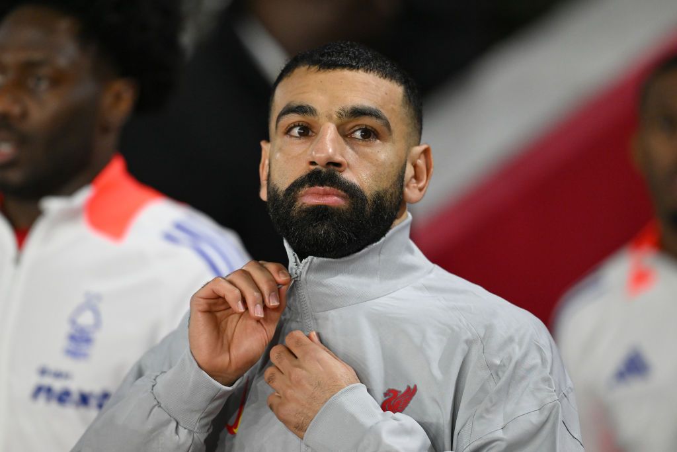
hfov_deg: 5.2
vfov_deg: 3.4
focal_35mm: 400
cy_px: 226
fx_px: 7523
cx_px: 338
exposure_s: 1/1000
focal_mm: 400
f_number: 3.2
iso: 3200
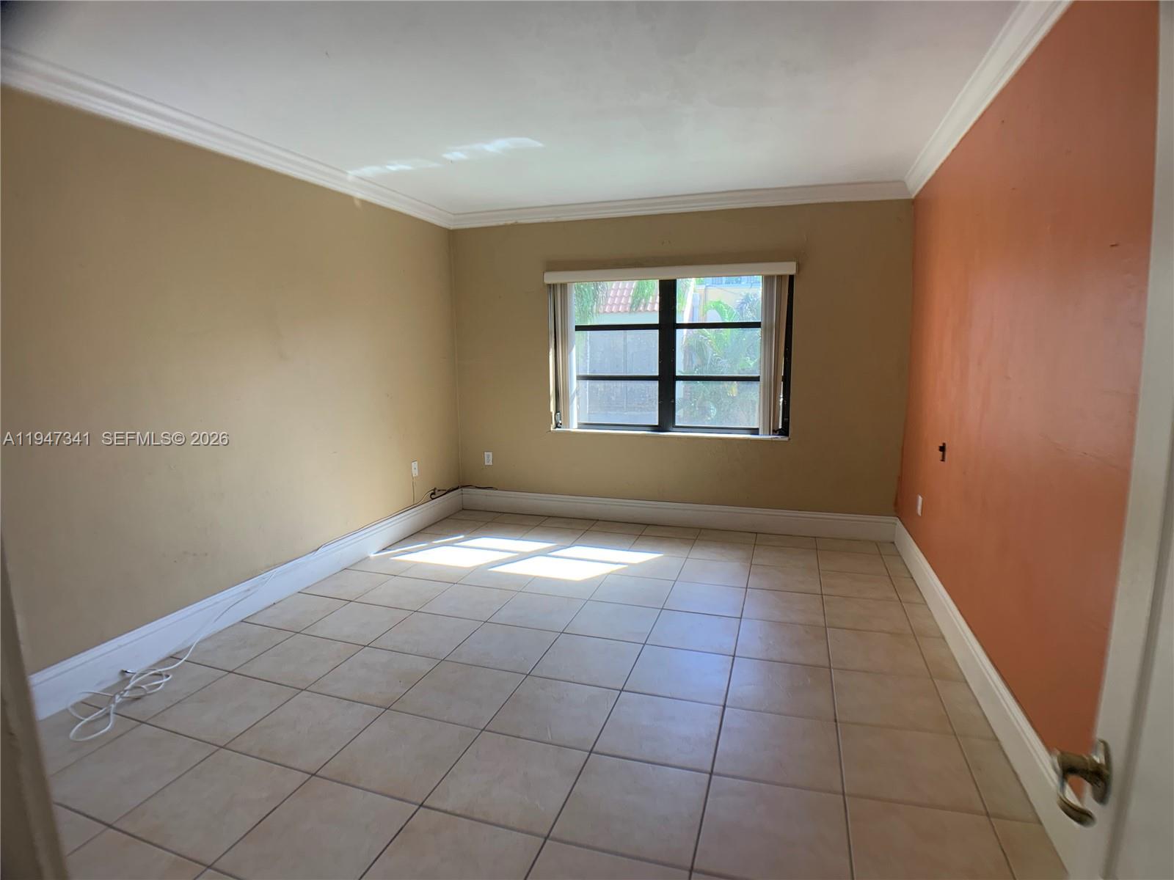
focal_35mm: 26
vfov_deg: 53.1
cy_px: 440
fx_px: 882
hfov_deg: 67.3
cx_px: 587
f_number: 1.8
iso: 64
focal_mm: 4.25
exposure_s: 1/121
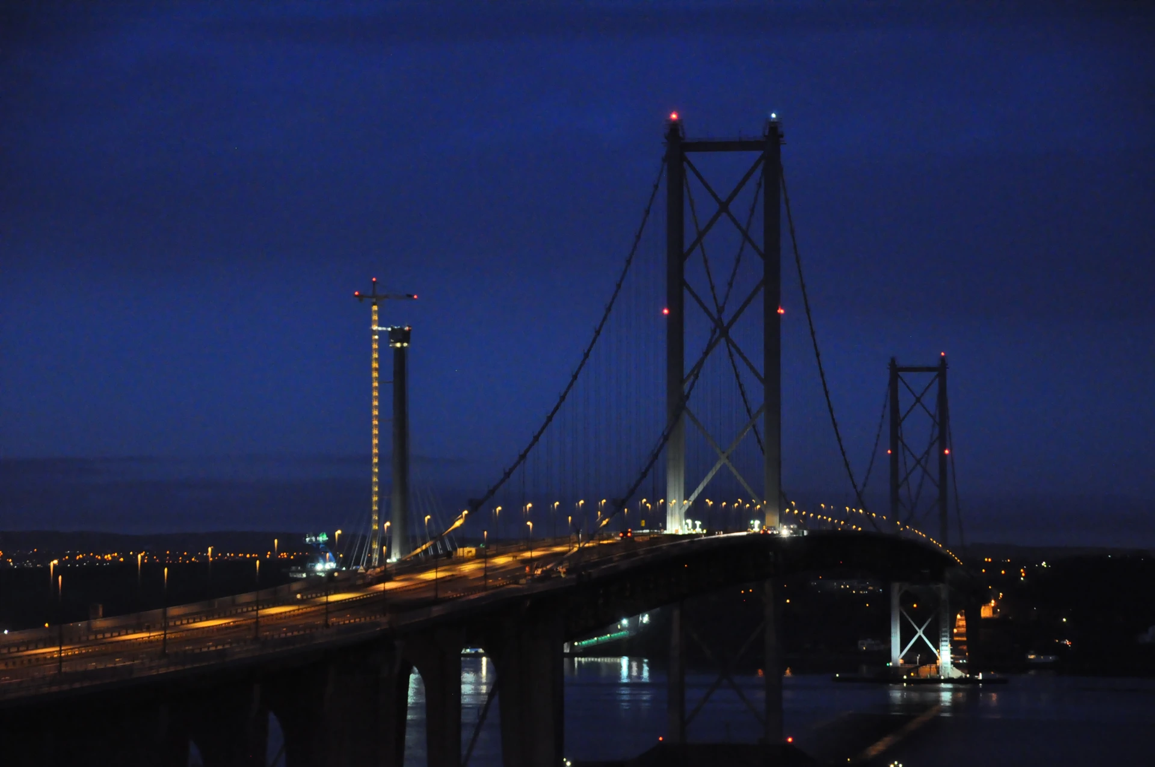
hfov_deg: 16.1
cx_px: 578
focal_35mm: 128
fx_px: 4085
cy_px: 384
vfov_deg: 10.7
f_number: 5.6
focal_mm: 85
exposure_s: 1/10
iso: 3200
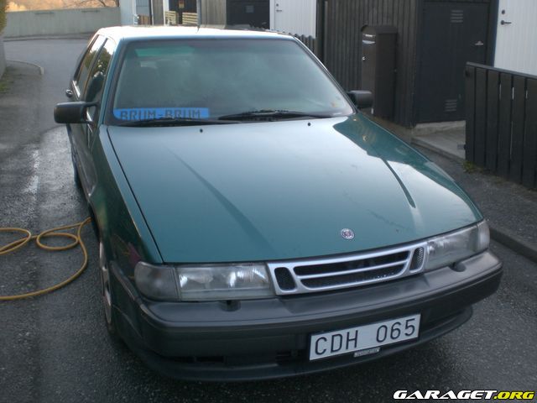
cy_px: 202
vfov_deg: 37.7
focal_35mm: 38
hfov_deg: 49.0
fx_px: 589
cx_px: 268
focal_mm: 6.3
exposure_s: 1/125
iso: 100
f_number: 3.1
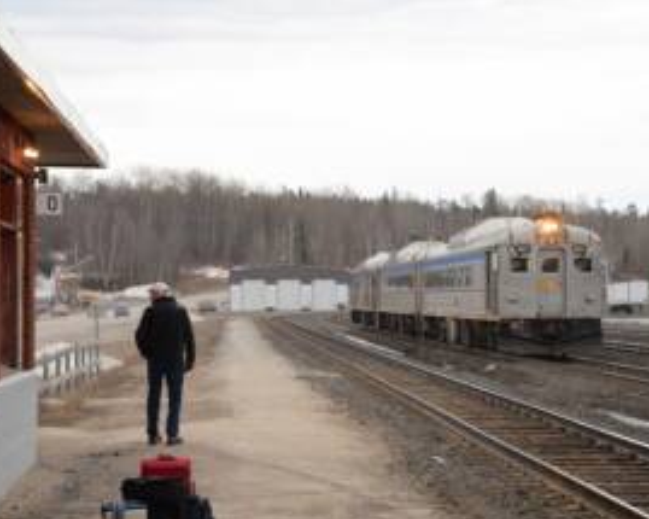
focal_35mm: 109
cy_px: 276
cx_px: 388
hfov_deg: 17.6
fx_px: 2093
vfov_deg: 14.1
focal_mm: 78
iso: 2000
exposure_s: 1/400
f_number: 6.3
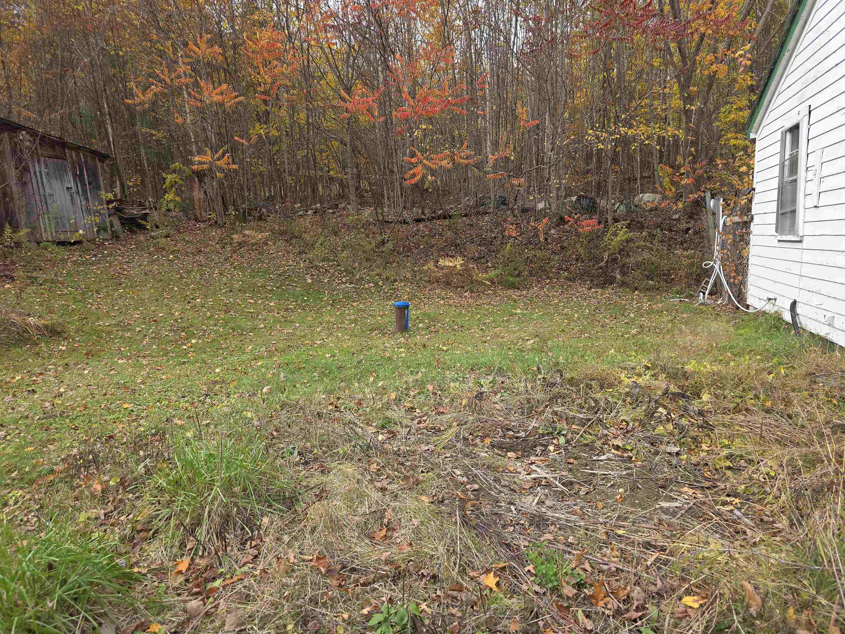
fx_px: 561
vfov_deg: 58.9
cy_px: 317
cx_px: 422
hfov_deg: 73.9
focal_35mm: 23
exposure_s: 1/359
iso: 25
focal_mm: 6.3
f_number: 1.7
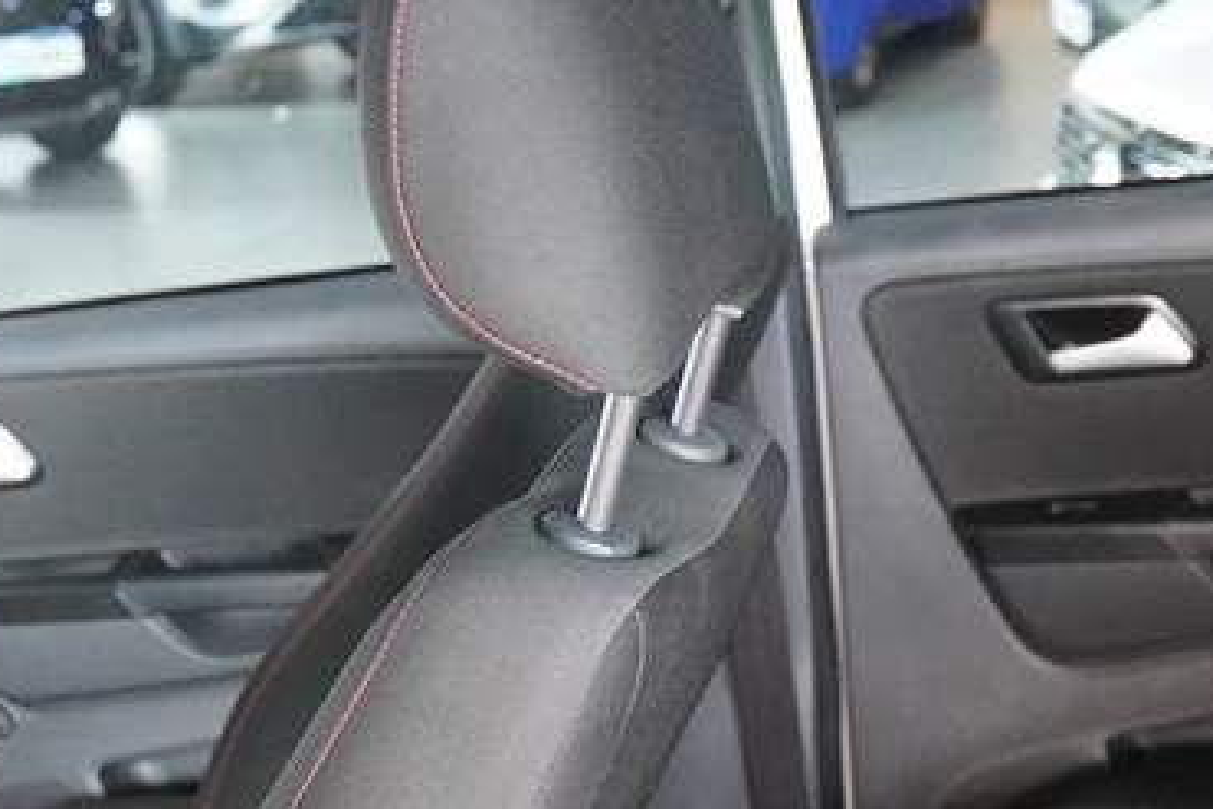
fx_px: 2798
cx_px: 1262
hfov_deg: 23.3
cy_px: 830
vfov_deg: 16.1
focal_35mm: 83
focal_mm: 20
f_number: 2.8
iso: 4000
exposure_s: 1/160
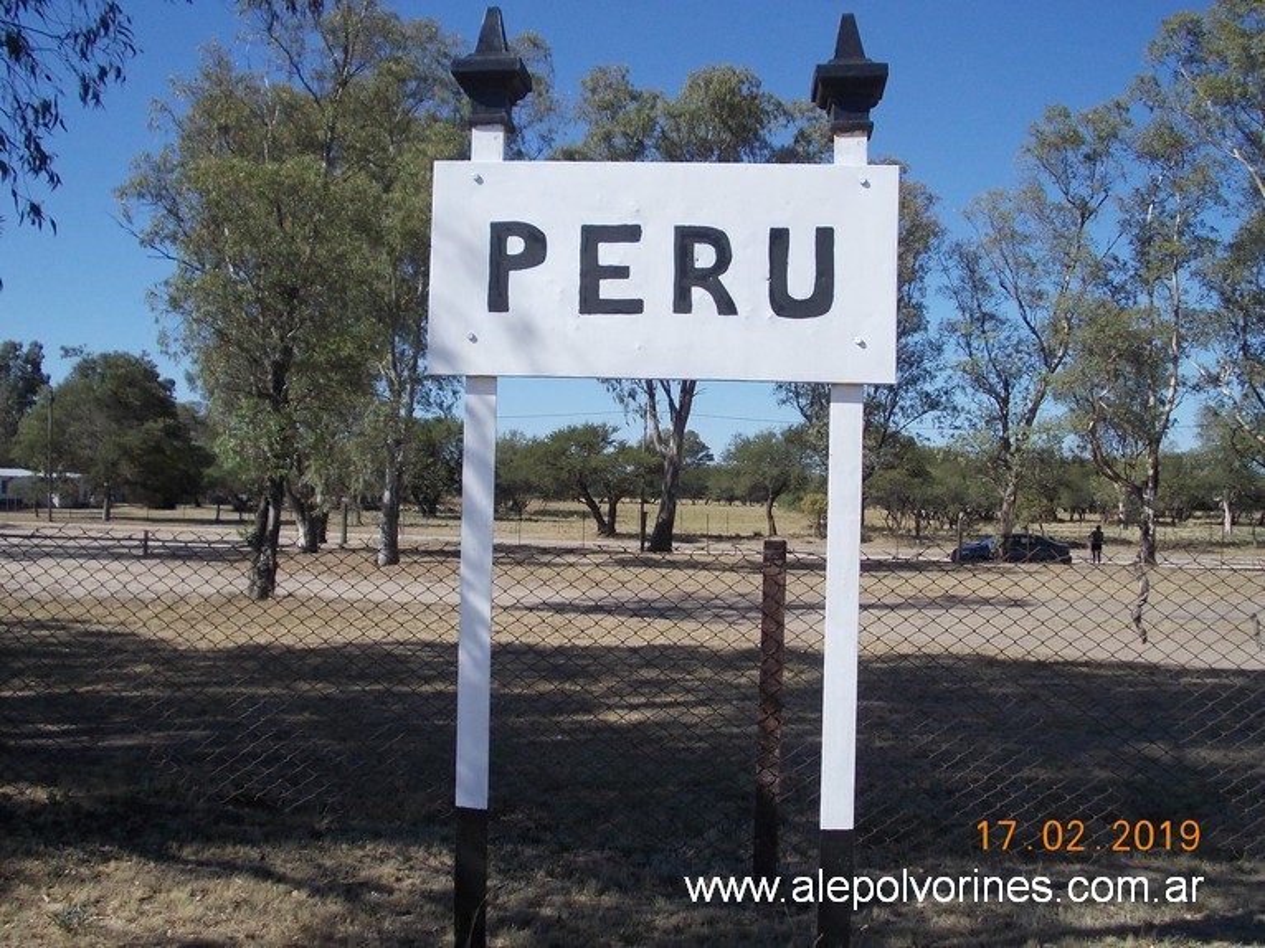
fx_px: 1388
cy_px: 474
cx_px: 632
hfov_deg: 49.0
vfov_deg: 37.7
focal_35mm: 38
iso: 80
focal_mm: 5.3
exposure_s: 1/320
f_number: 6.2
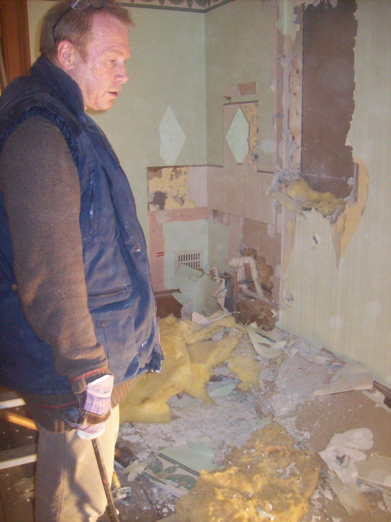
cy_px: 261
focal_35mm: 36
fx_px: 543
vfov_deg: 51.4
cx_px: 196
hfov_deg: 39.6
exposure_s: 1/128
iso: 400
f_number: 2.7
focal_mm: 6
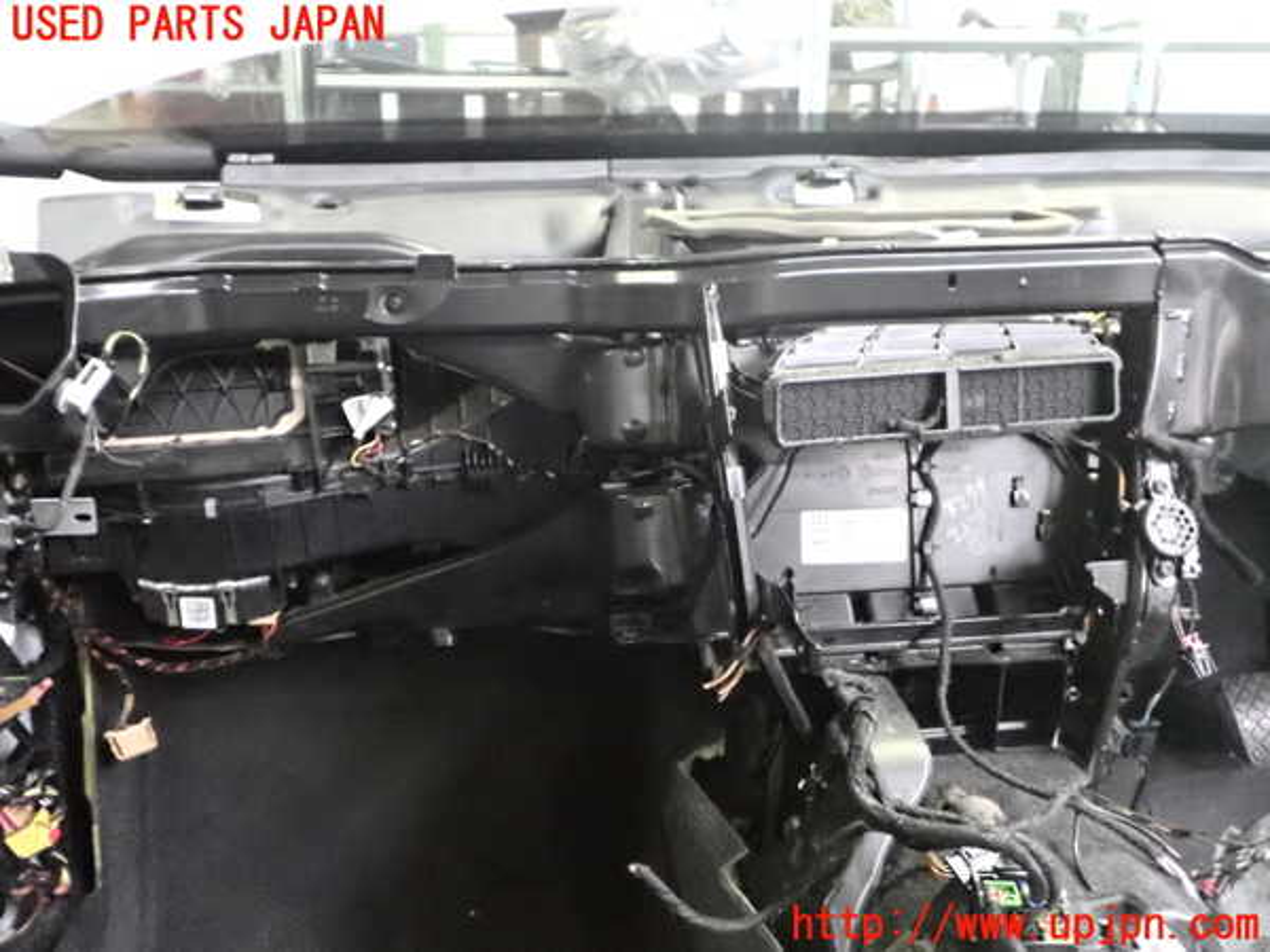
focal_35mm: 30
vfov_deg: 46.8
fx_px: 1101
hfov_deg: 60.0
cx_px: 635
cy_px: 476
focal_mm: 5.4
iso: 5000
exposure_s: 1/125
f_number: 2.3
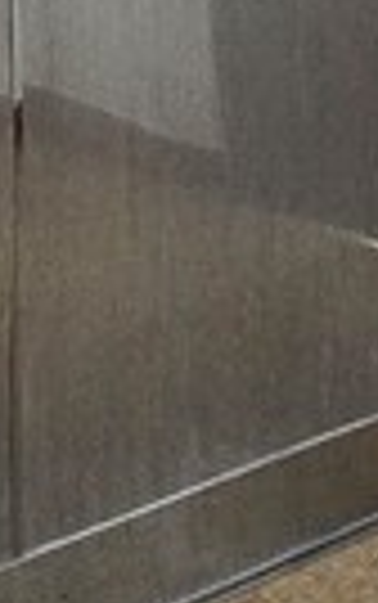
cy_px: -387
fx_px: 1727
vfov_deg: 17.2
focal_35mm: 105
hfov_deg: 12.5
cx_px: 248
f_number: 2.2
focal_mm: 2.2
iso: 320
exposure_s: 1/60
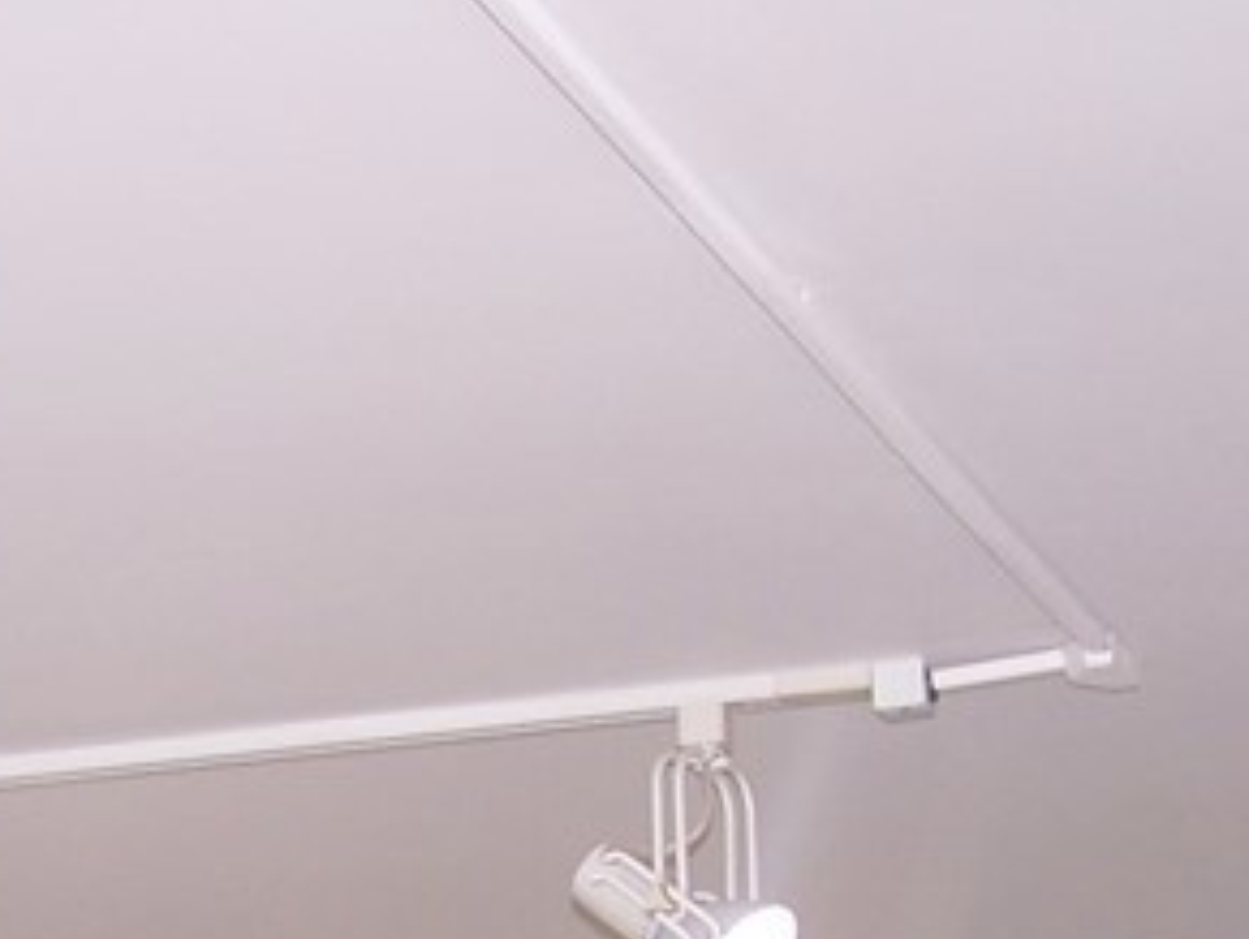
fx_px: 4839
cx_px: 215
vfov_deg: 10.8
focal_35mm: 134
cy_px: 1202
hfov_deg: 14.6
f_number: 2.8
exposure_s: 1/100
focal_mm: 6.3
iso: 80
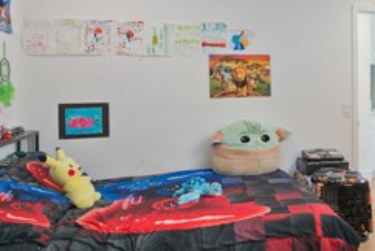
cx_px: 310
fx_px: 386
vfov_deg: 35.4
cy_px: 70
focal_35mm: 37
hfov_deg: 48.3
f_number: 5.6
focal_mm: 14
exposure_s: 1/8
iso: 400
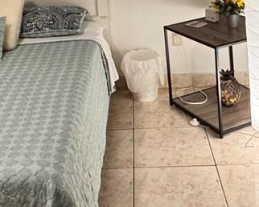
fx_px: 521
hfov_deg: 27.8
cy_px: -68
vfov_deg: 20.4
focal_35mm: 68
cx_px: 98
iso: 400
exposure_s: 1/60
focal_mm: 2.22
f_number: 2.2
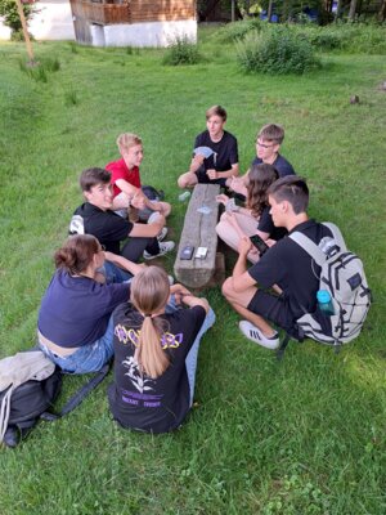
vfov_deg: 71.6
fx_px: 357
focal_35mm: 24
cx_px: 193
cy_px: 258
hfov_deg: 56.8
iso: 50
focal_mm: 5.23
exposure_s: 1/100
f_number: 1.8
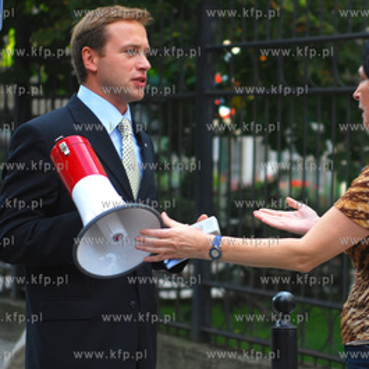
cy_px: 185
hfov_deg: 12.9
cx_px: 213
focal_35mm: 135
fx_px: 1628
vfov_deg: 12.9
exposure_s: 1/160
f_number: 2.8
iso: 100
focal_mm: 70
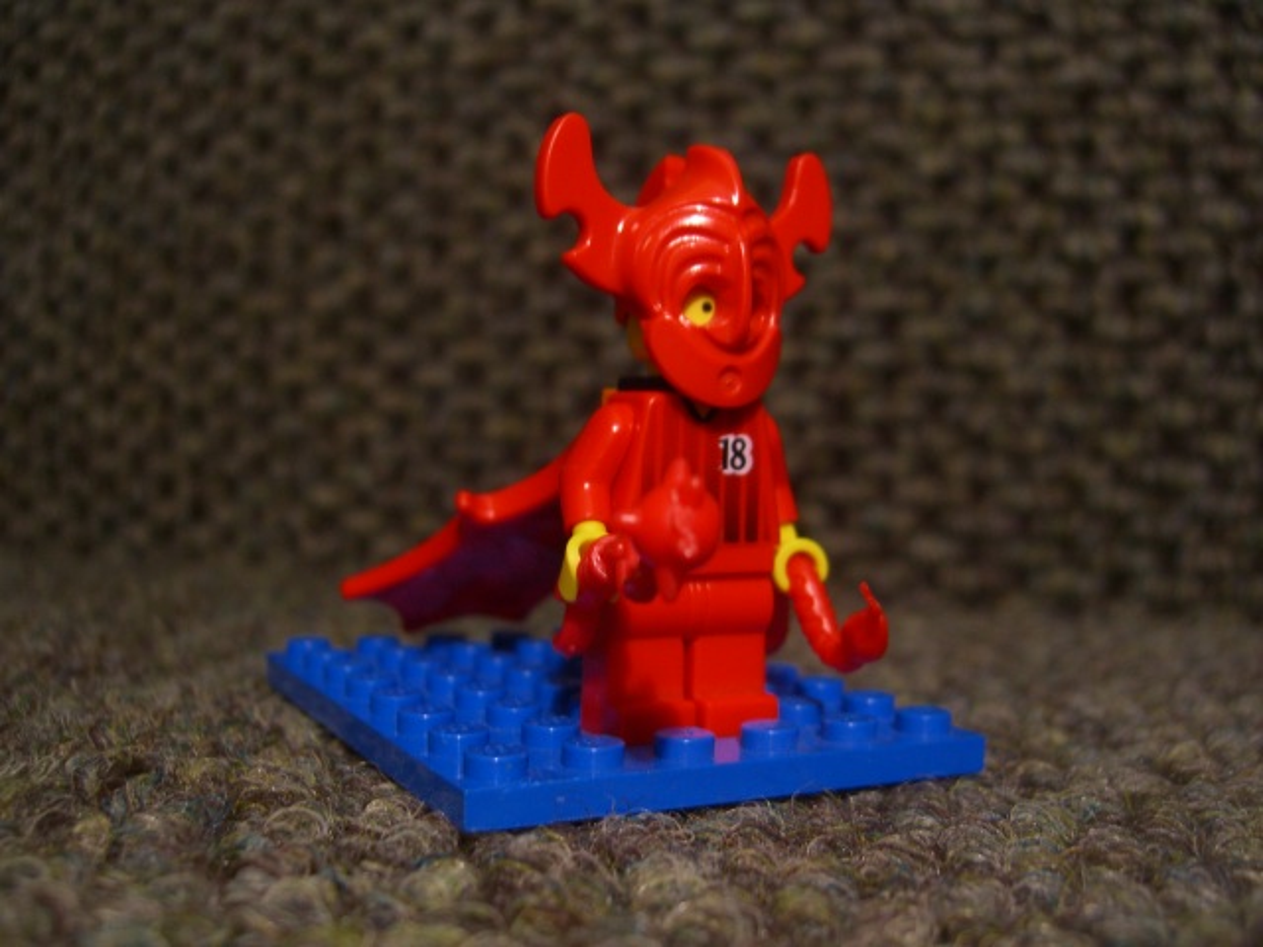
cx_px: 632
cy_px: 474
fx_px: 1386
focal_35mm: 38
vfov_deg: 37.7
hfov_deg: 49.0
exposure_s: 1/8
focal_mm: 7.9
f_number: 2.8
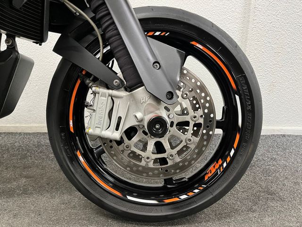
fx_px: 227
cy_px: 114
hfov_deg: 67.3
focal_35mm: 26
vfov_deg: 53.1
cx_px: 151
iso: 320
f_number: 1.6
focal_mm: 5.1
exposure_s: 1/50
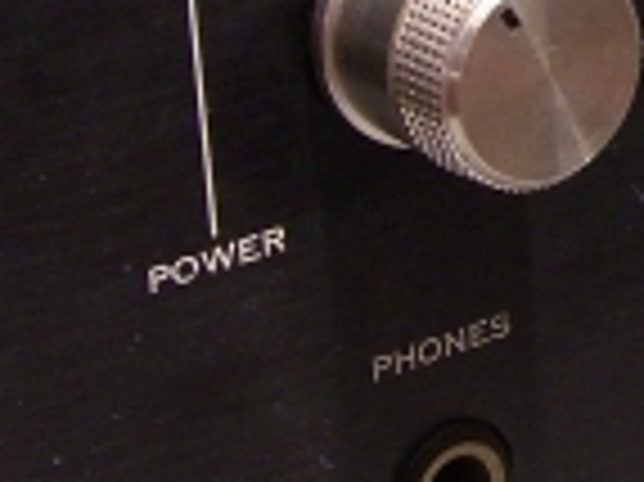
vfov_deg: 7.1
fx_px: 3829
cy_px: -108
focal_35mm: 206
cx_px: 1130
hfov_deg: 9.2
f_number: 4.4
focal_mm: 9.5
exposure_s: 1/6
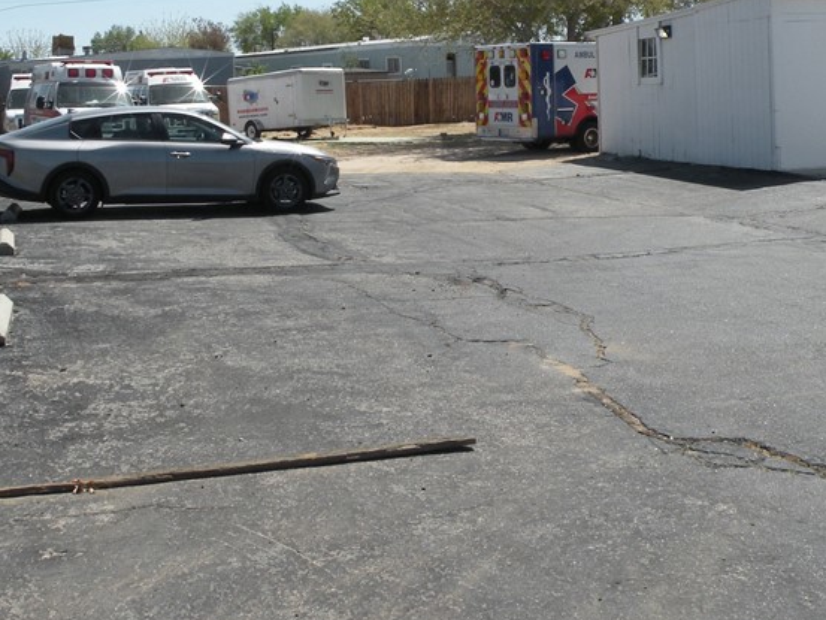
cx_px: 453
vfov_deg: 28.6
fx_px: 1193
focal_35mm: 50
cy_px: 137
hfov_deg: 38.1
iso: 64
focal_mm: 4.7
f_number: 7.1
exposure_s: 1/236
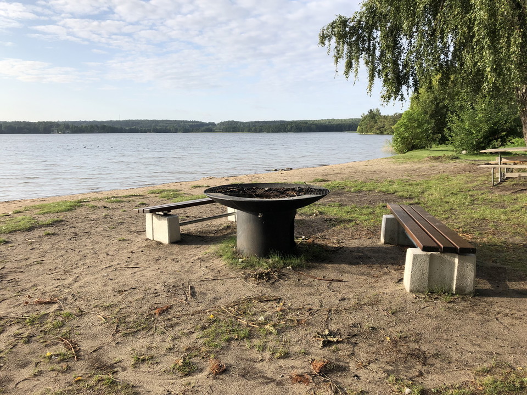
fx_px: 426
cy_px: 198
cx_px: 264
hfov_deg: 63.4
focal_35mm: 28
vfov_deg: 49.7
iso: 20
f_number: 1.8
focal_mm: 3.99
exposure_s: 1/1297
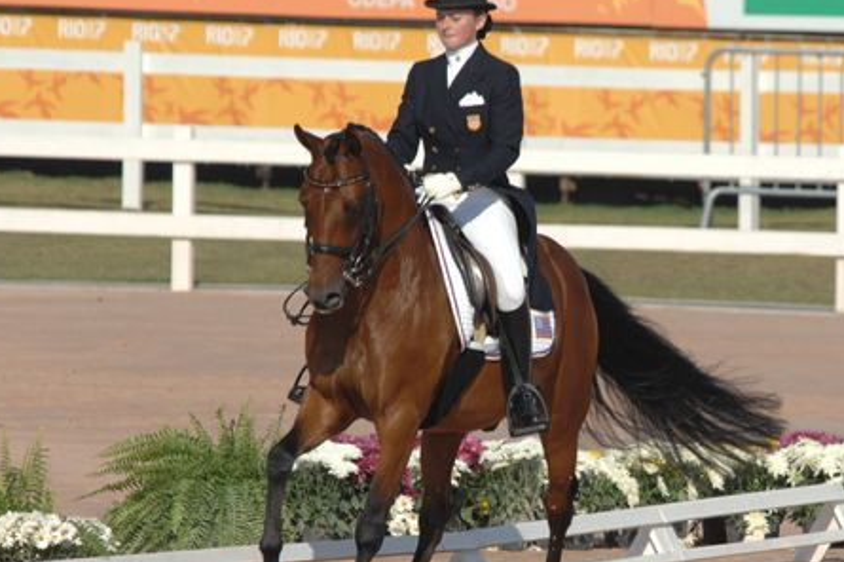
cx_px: 582
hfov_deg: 2.7
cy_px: 316
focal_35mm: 776
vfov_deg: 1.8
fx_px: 18179
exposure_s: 1/640
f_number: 9
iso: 200
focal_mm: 360
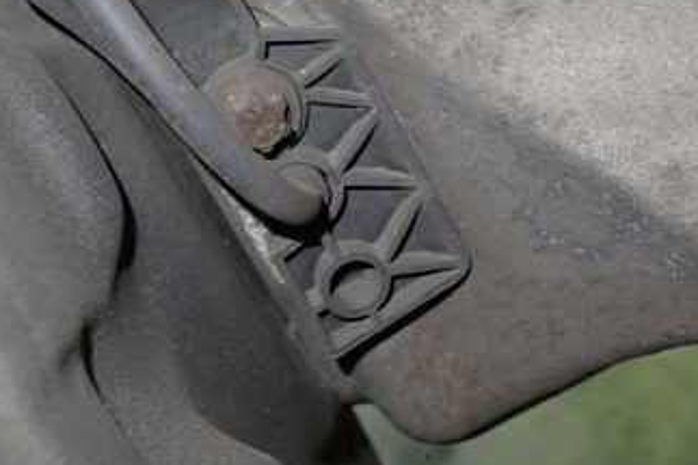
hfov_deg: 34.2
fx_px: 1124
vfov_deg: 23.1
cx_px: 469
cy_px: 112
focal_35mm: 58
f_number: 2.3
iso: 400
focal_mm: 5.4
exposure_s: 1/30
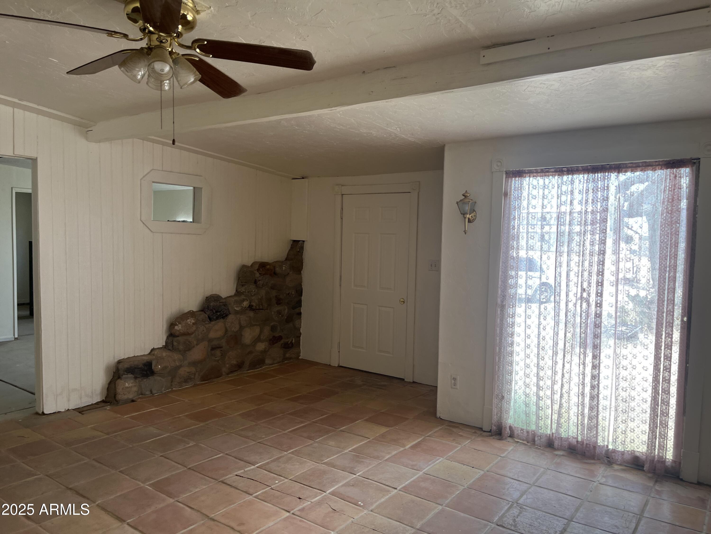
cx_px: 356
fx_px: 534
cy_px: 267
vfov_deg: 53.1
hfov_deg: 67.3
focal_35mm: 26
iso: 32
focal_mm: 5.1
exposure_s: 1/126
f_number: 1.6
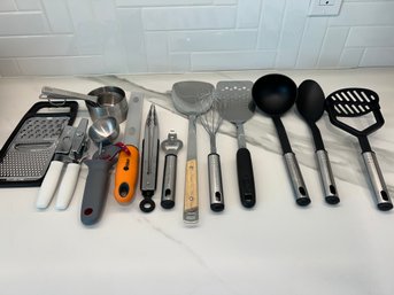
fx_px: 296
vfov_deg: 53.0
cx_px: 197
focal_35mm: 26
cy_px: 148
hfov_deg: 67.3
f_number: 1.5
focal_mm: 5.7
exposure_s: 1/120
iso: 64
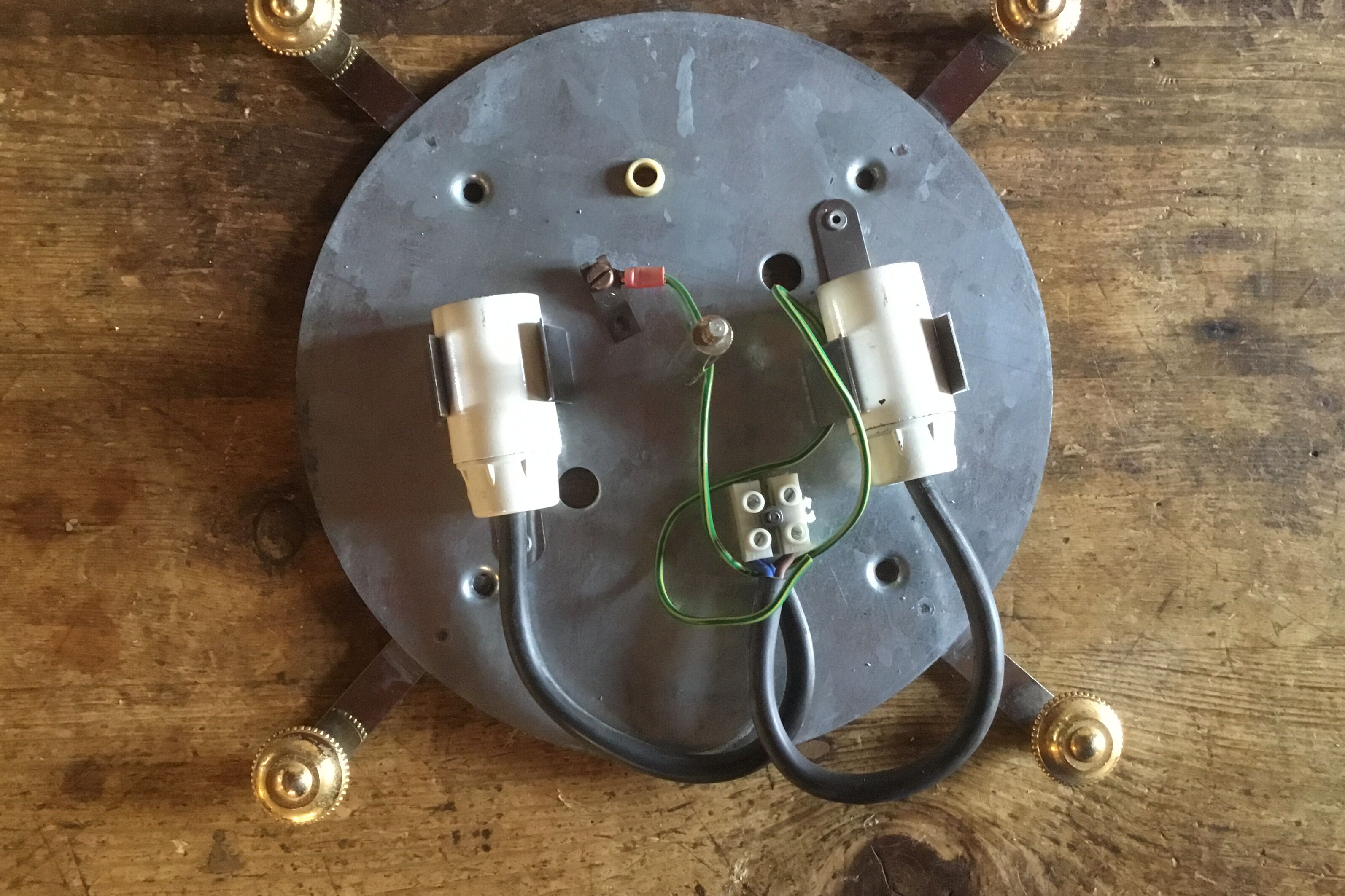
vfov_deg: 39.9
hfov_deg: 57.2
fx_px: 1233
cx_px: 675
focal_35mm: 33
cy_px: 400
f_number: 2.4
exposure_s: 1/17
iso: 250
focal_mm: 3.3
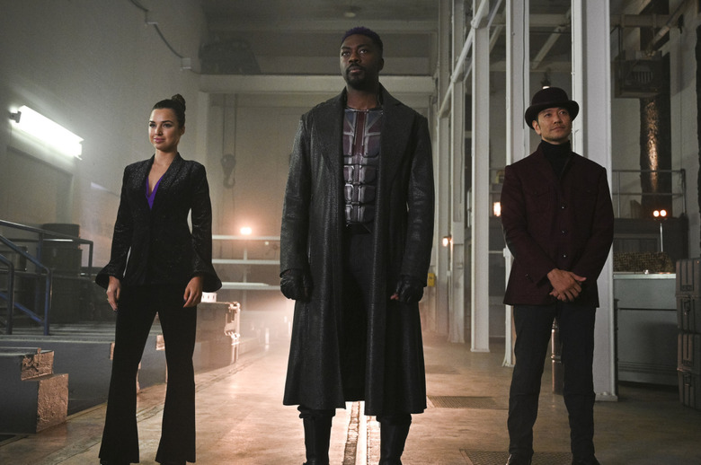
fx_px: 778
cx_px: 350
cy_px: 232
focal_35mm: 40
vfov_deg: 33.3
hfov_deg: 48.5
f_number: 4
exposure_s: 1/125
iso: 6400
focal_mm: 40
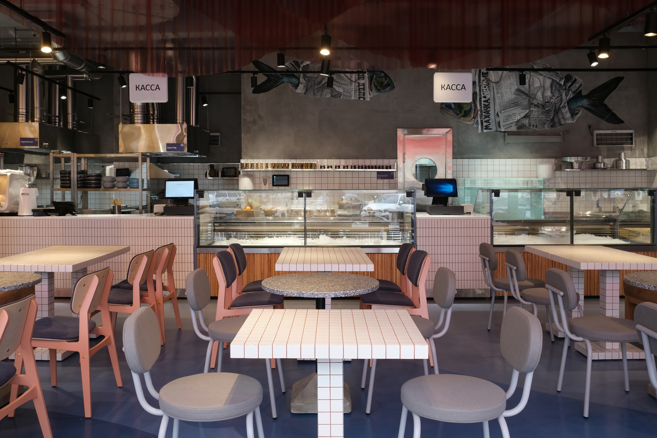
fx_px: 493
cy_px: 219
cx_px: 328
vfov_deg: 47.9
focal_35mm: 27
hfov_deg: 67.4
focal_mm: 18
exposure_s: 1/8
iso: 160
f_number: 7.1
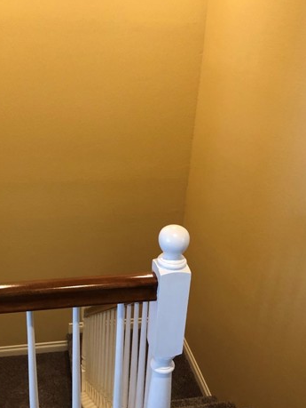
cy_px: 233
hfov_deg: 36.7
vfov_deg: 47.7
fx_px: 459
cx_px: 118
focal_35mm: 39
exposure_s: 1/15
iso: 80
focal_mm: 3.99
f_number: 1.8
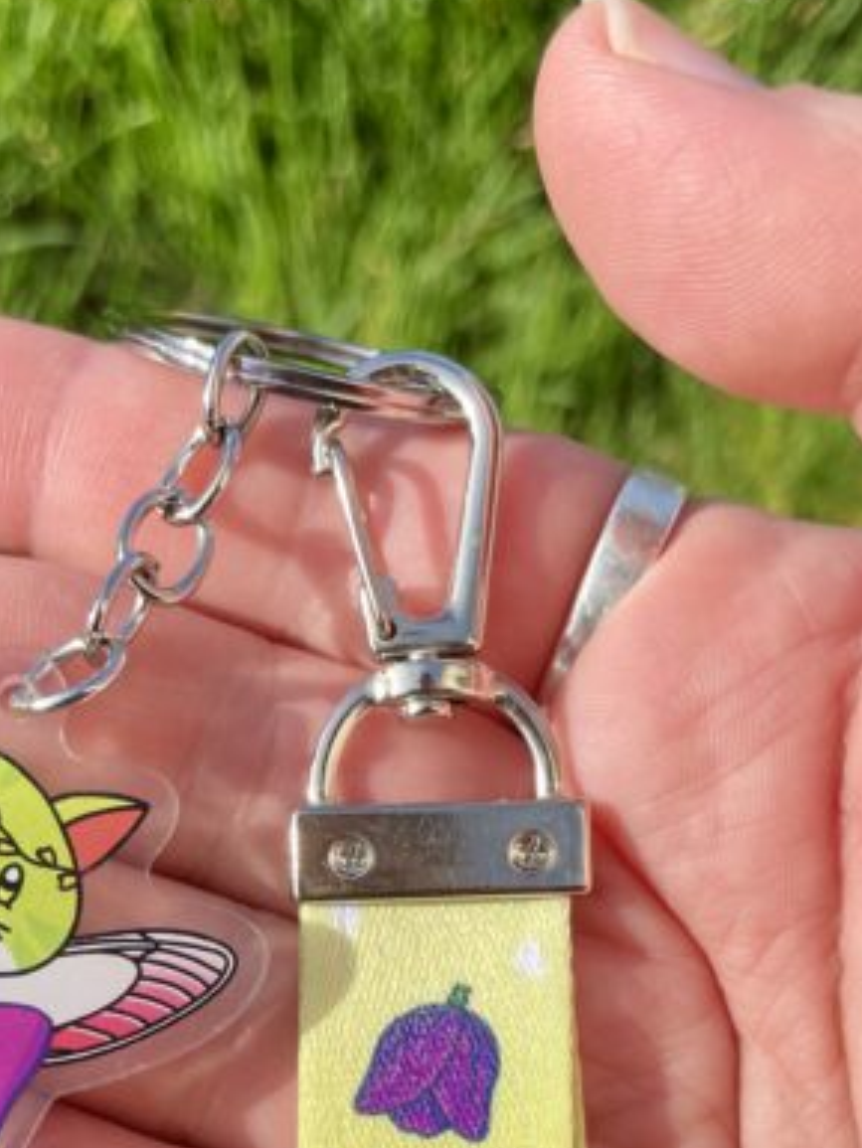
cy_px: 1053
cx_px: 239
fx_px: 1792
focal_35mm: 54
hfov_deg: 26.8
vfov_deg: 33.5
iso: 32
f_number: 1.6
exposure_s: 1/2681
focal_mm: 4.2
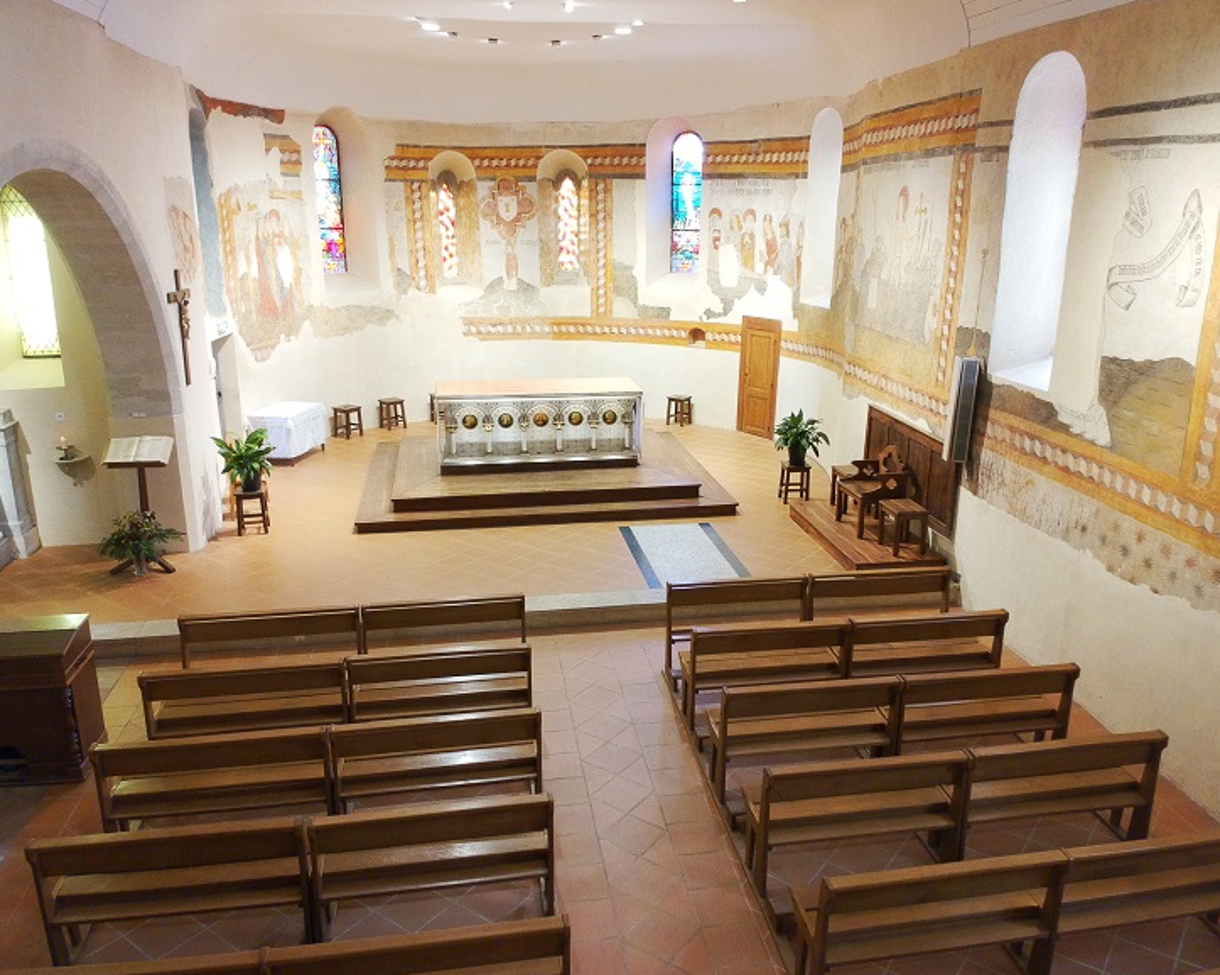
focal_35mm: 27
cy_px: 489
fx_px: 975
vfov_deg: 53.2
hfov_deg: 64.0
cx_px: 641
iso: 440
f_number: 2.6
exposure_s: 1/10
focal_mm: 4.49
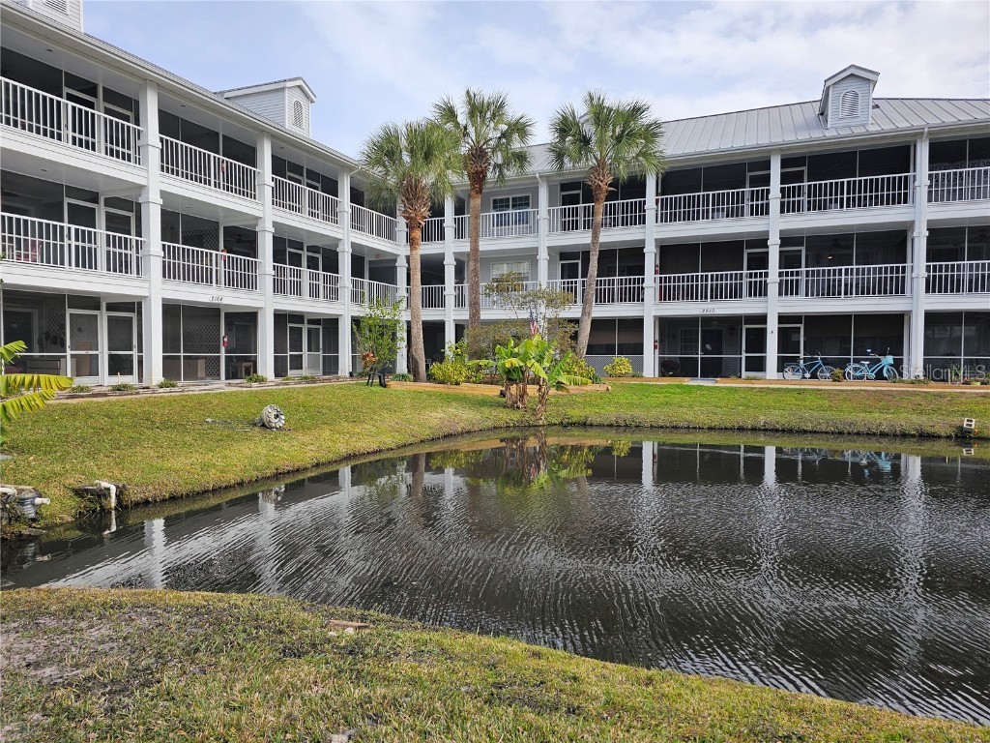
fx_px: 658
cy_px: 372
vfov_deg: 58.9
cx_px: 495
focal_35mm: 23
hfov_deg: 73.9
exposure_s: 1/585
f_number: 1.7
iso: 12
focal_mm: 6.3
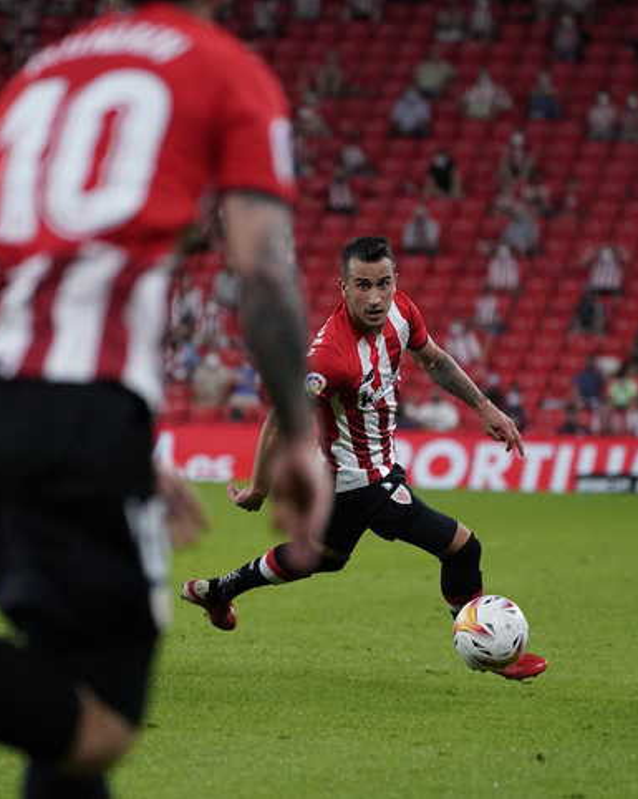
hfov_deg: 4.3
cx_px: 219
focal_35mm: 358
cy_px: 400
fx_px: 8458
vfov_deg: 5.4
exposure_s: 1/1600
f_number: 5.6
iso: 6400
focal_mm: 253
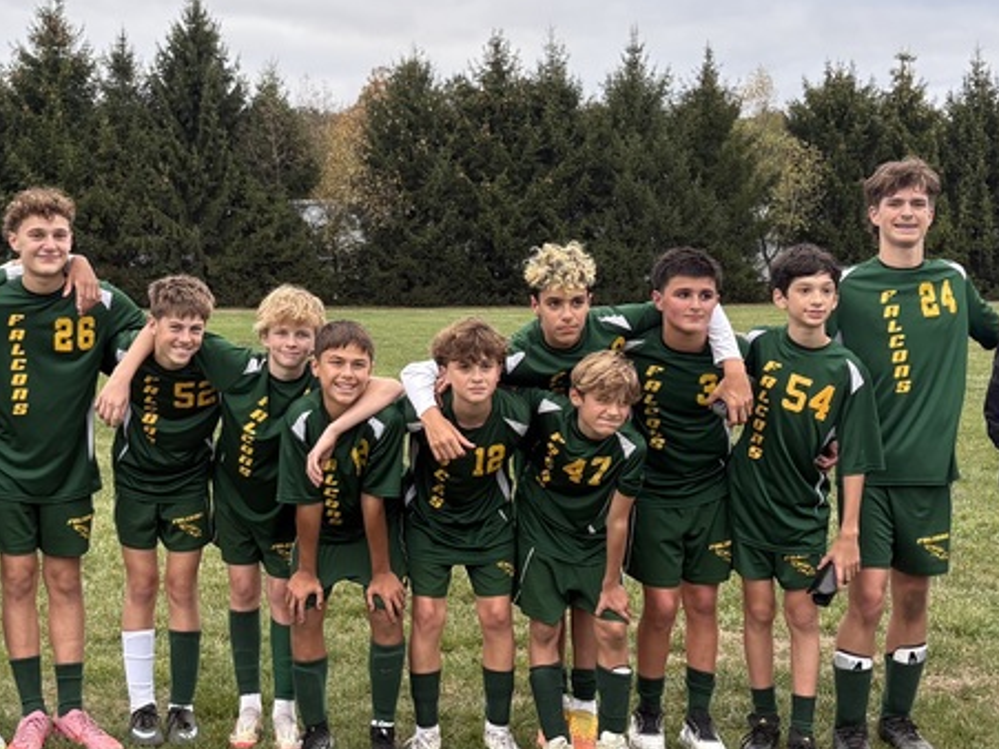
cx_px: 306
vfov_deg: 24.8
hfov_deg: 32.3
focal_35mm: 59
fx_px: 1702
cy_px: 326
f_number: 1.6
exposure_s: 1/121
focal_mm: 5.96
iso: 64
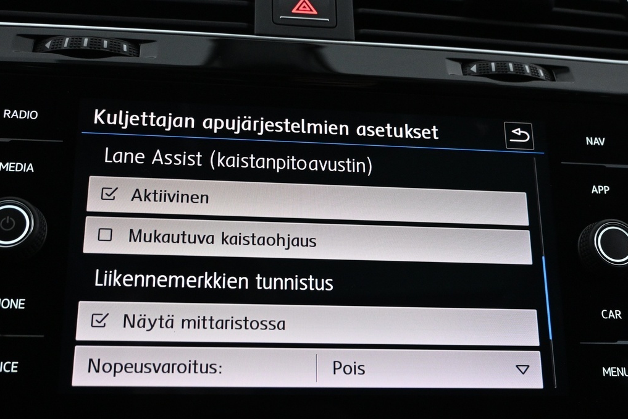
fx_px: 750
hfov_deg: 45.4
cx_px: 320
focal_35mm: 43
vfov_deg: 31.1
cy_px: 255
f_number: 3.5
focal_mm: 18
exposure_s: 1/50
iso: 1600
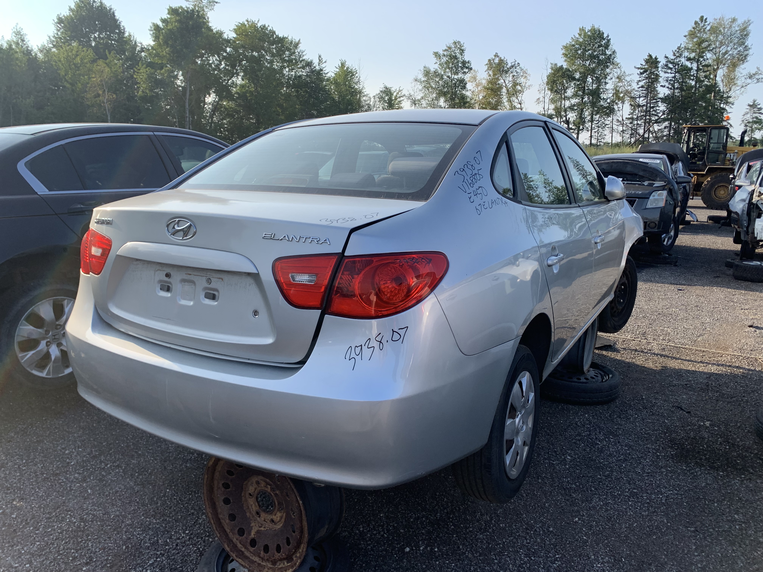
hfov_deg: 67.3
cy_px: 286
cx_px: 382
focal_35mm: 26
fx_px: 573
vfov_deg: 53.1
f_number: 1.8
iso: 25
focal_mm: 4.25
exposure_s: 1/783
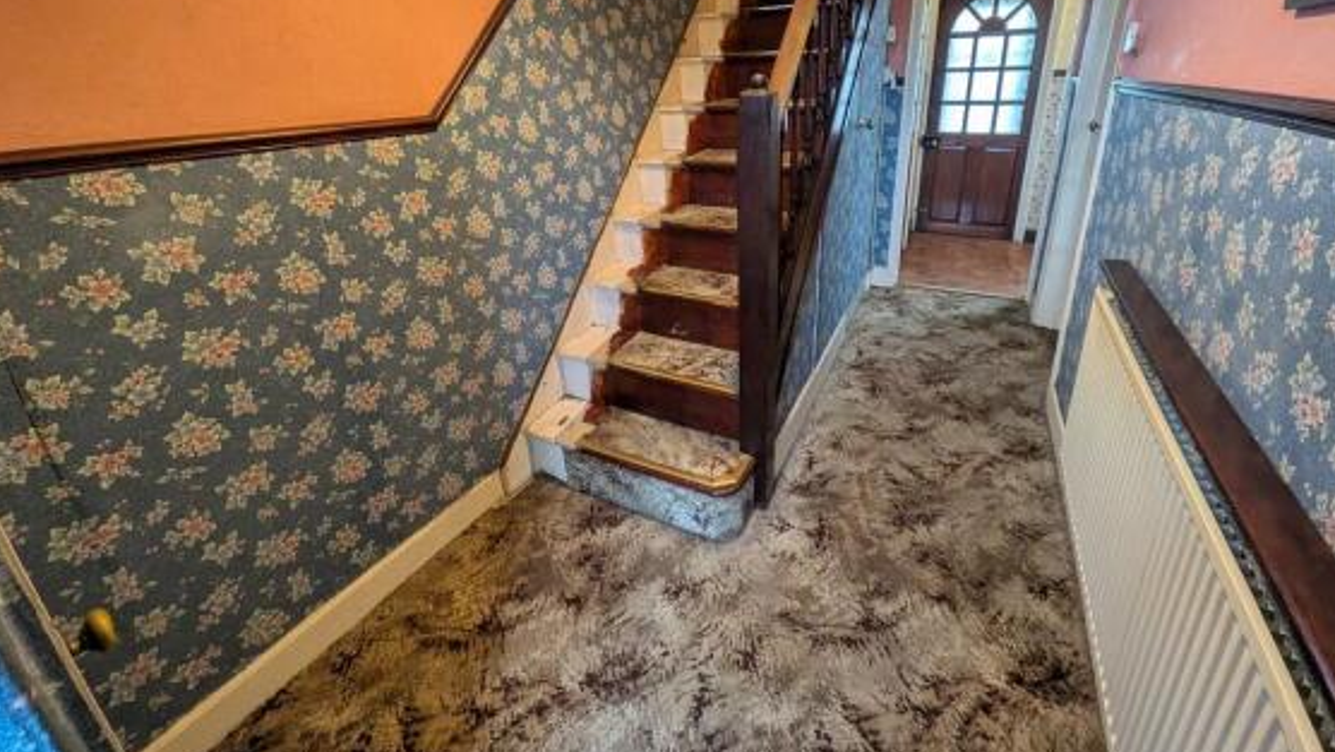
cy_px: 256
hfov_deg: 99.3
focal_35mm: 16
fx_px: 566
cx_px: 690
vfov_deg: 65.5
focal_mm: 1.85
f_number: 2.2
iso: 143
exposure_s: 1/23.8
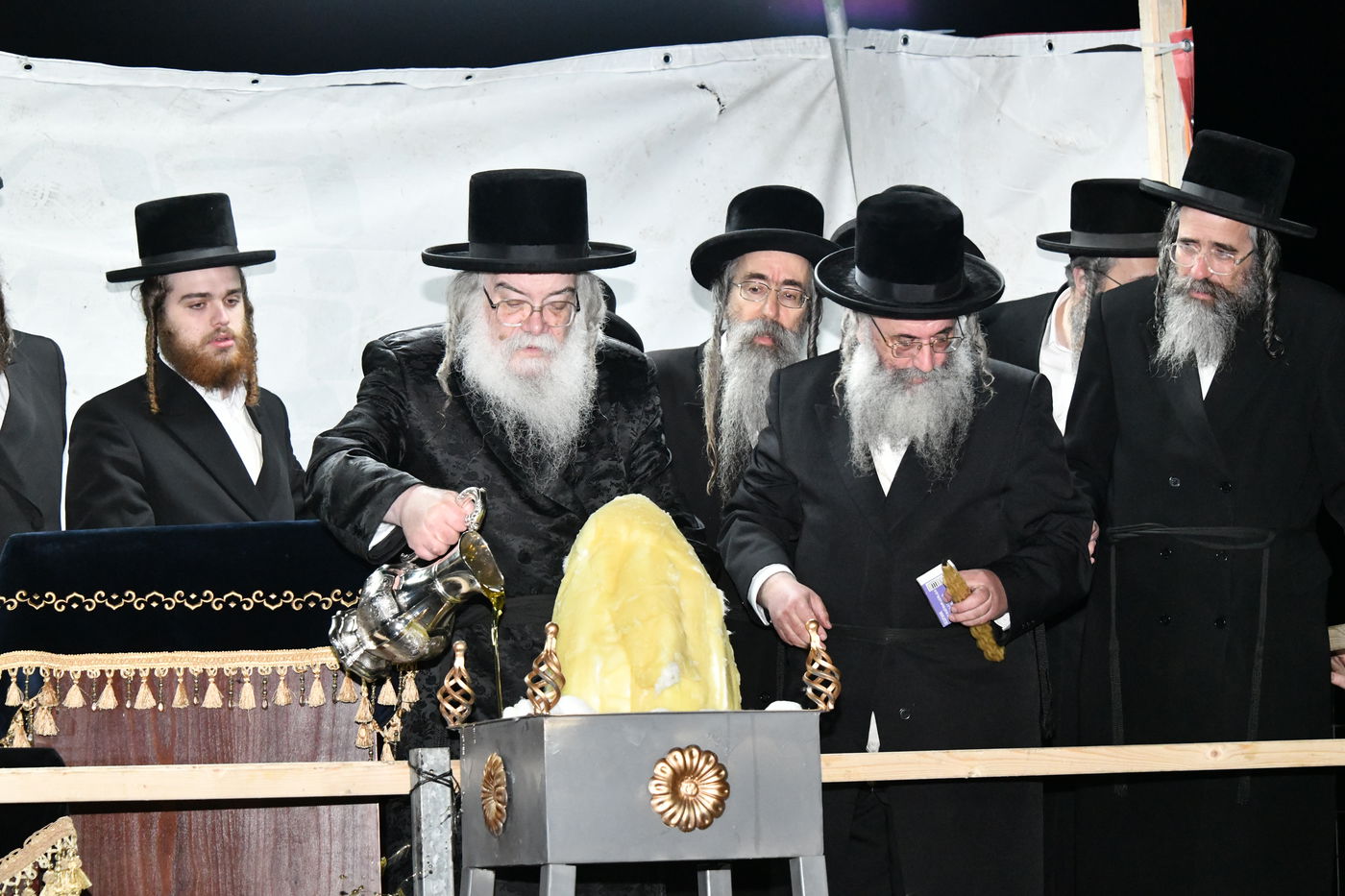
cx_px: 672
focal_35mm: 92
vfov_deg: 14.9
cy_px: 448
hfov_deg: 22.1
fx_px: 3437
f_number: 10
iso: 10000
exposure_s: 1/100
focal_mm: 92
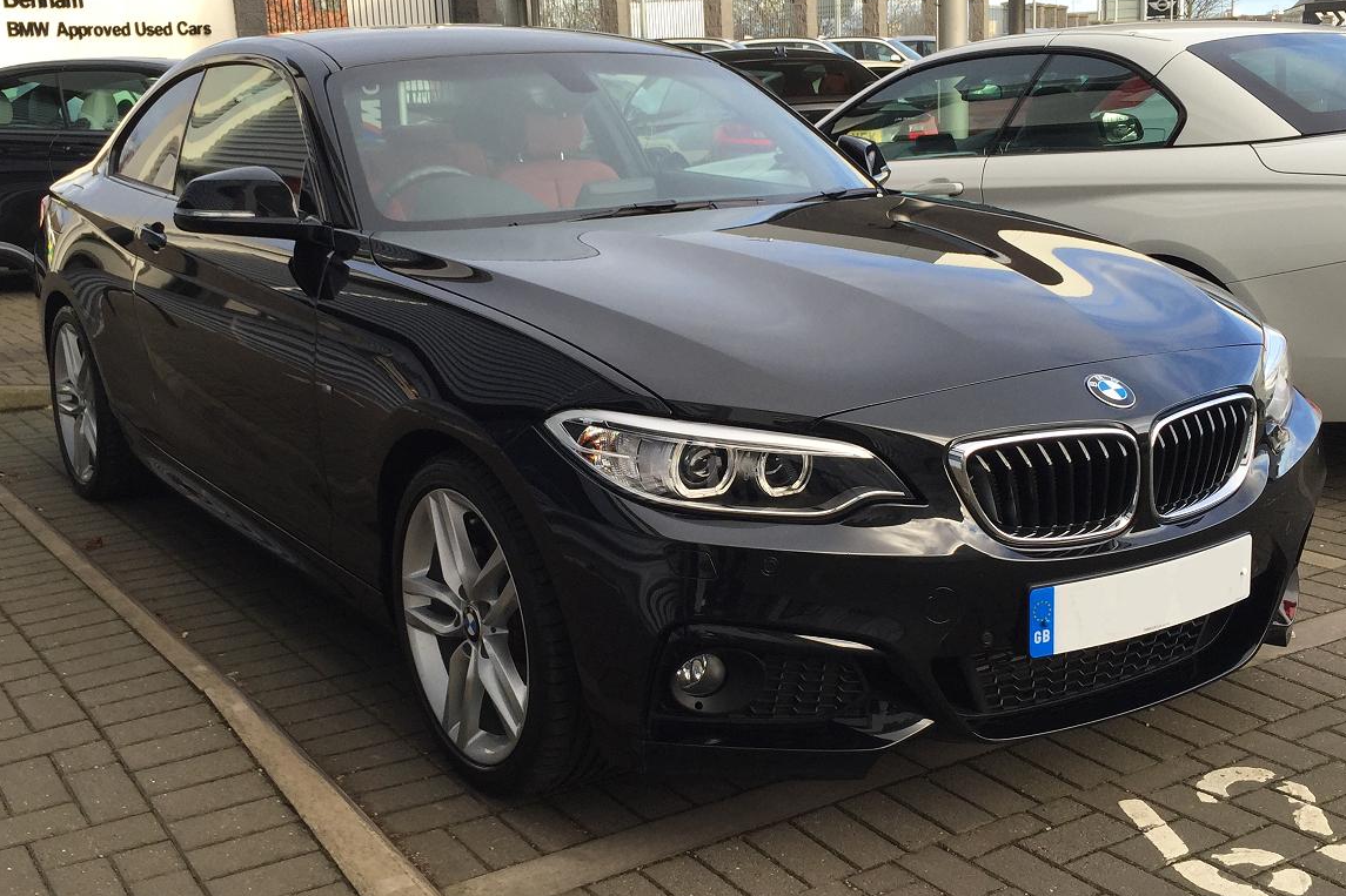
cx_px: 656
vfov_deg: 31.2
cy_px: 442
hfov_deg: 45.4
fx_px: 1607
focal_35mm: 43
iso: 32
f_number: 2.2
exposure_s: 1/338
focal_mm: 4.15
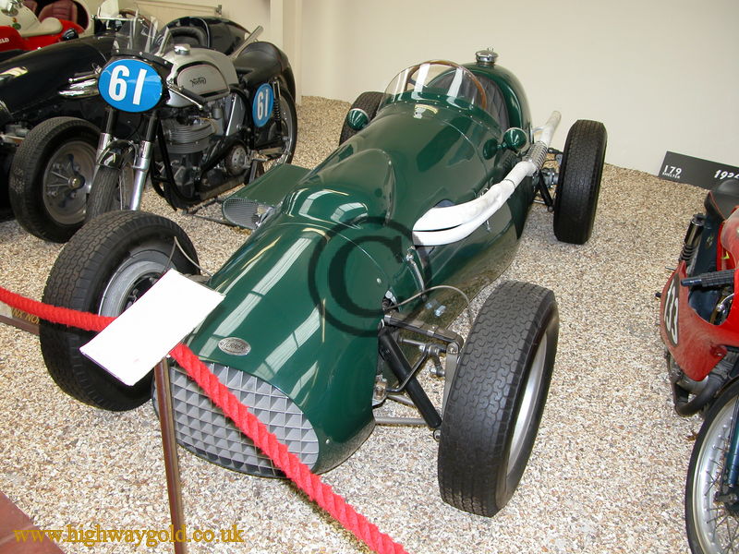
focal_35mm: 35
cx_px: 370
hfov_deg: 52.6
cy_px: 277
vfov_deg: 40.7
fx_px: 747
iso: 100
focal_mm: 8.9
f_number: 2.8
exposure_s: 1/30
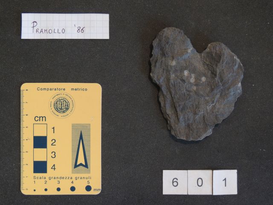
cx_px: 136
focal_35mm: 105
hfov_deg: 18.7
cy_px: 102
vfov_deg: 14.1
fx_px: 828
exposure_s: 1/25
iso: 400
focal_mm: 18.7
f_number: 4.2
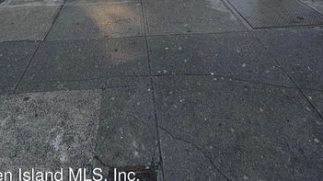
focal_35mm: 29
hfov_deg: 65.7
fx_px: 248
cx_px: 136
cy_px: -103
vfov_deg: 26.3
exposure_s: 1/120
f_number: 2.2
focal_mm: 2.22
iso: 50
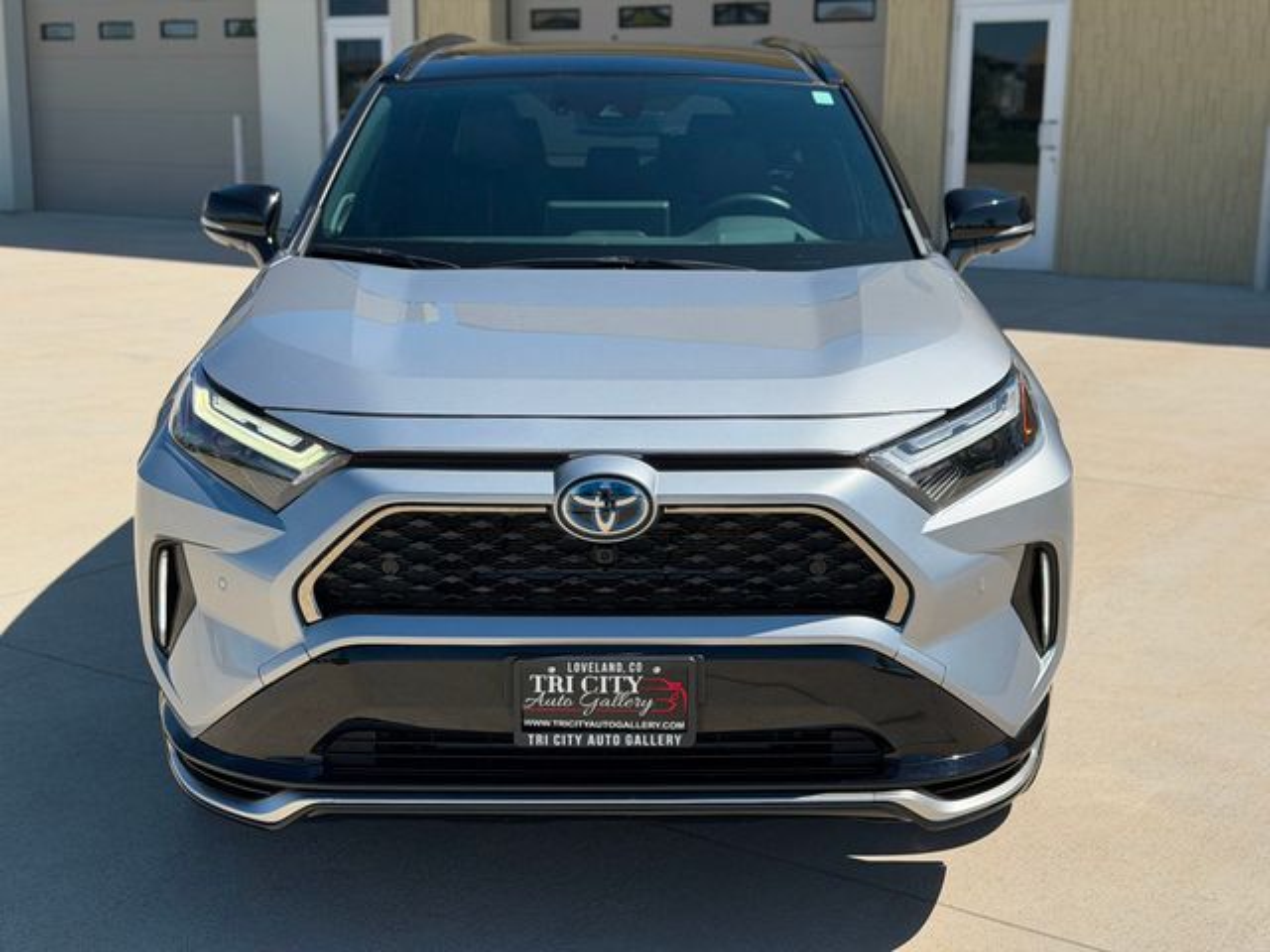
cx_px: 635
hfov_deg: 39.7
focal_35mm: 48
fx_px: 1761
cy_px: 476
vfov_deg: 30.3
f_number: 1.78
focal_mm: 6.76
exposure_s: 1/5587
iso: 64
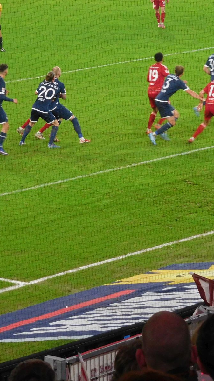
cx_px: 166
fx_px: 2057
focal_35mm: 204
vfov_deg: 10.6
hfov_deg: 5.9
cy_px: 155
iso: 400
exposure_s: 1/100
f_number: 4.9
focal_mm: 20
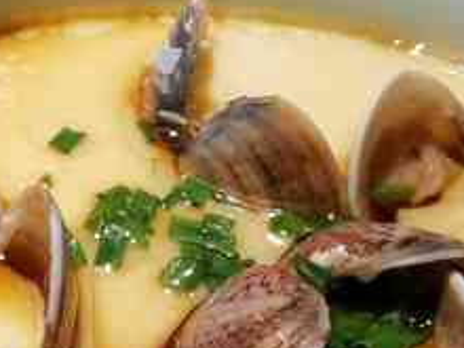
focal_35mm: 86
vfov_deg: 16.4
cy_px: 425
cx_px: 209
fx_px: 1153
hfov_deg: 22.7
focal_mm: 2.26
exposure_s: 1/50
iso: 160
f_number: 2.2
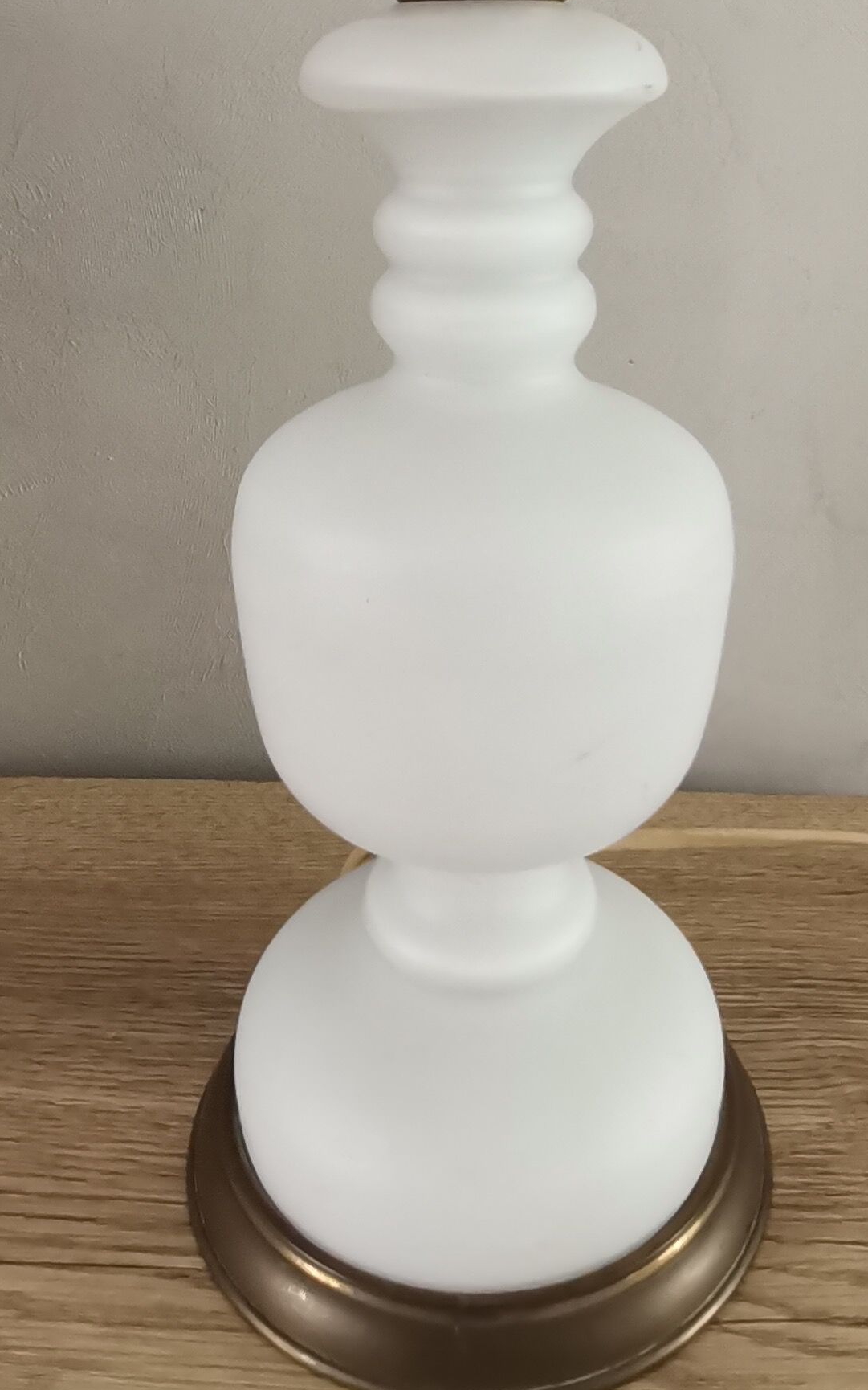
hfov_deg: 37.2
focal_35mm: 34
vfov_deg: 53.3
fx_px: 1287
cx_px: 480
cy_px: 300
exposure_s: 1/30
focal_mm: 1.78
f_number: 2.4
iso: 160
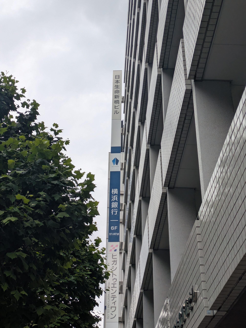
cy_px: 164
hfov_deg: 28.6
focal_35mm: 51
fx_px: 483
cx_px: 123
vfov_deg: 37.5
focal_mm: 5.43
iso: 53
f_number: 1.89
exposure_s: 1/1311
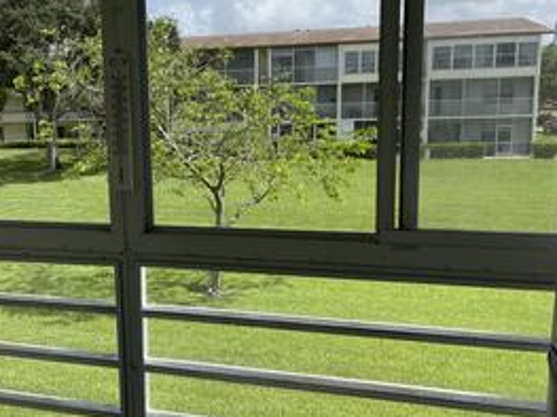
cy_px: 210
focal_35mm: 38
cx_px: 174
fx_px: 611
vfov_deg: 37.7
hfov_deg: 48.0
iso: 32
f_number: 1.6
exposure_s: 1/1946
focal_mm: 5.1
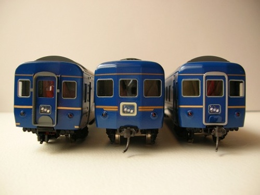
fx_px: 263
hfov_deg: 52.6
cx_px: 130
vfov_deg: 40.7
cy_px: 98
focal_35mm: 35
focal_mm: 5.8
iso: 50
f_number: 2.8
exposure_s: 1/9.8
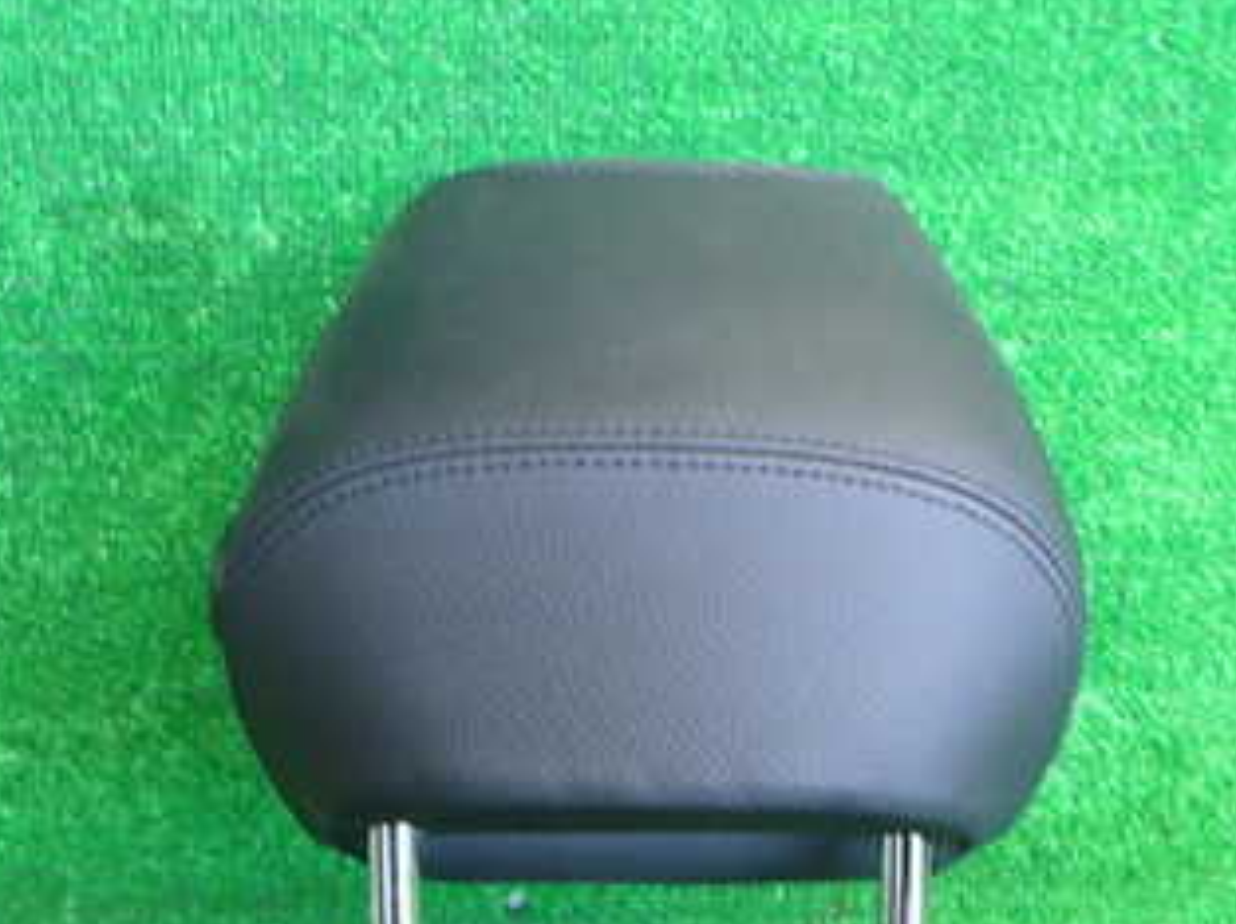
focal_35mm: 48
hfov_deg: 39.7
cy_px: 723
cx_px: 683
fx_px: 1712
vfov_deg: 29.6
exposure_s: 1/40
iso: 200
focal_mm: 4.5
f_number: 2
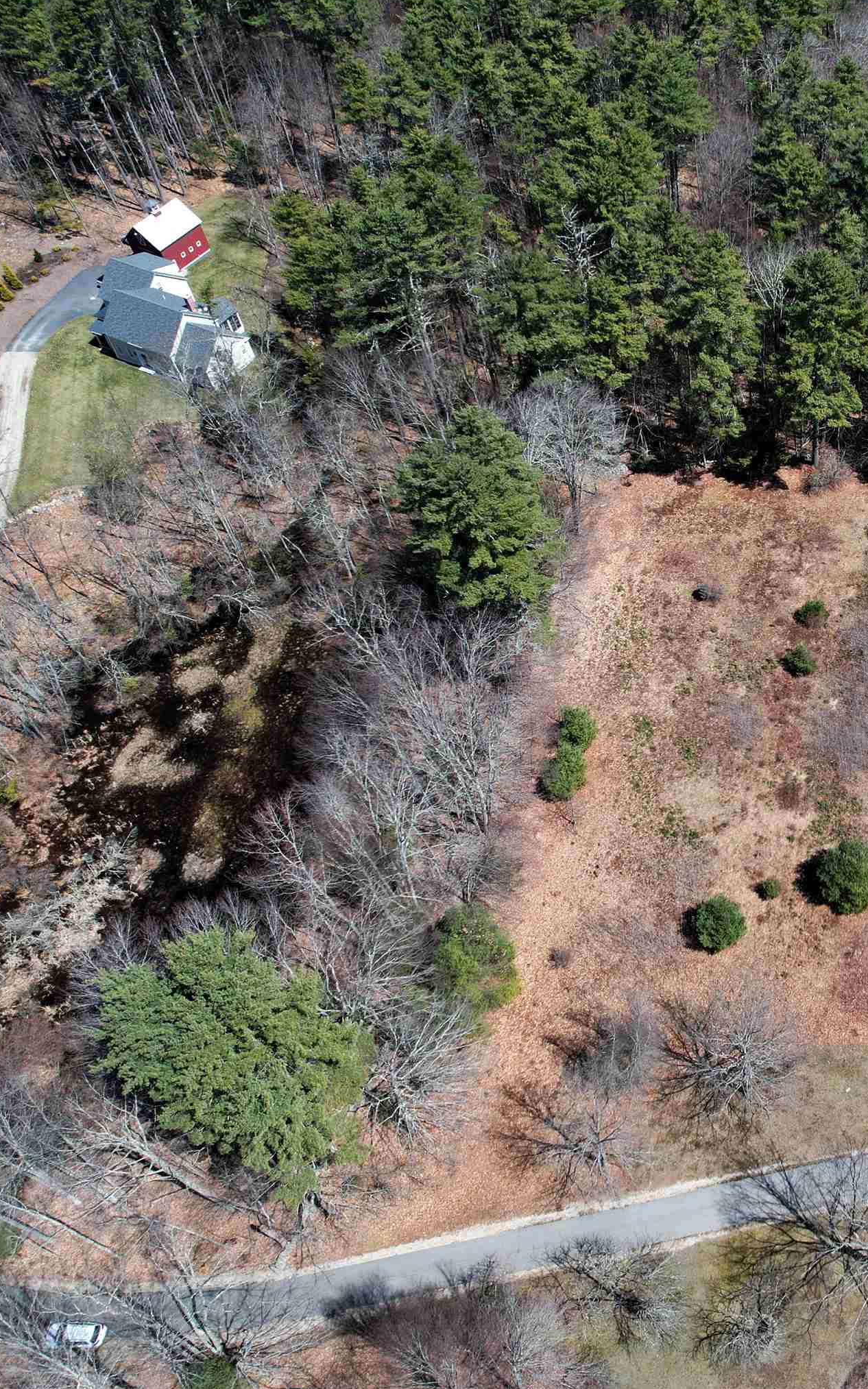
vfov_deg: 56.7
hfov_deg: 33.9
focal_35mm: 34
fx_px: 1287
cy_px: 694
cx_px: 873
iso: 100
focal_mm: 8.38
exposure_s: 1/1000
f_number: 2.8
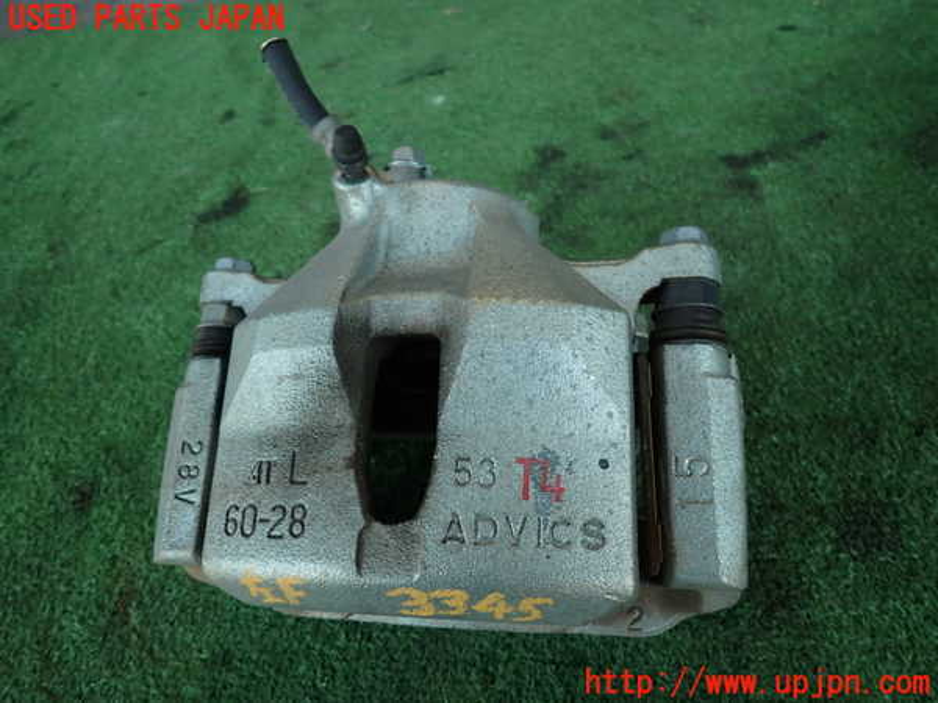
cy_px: 352
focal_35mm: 25
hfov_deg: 69.4
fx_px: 677
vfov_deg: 54.9
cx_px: 469
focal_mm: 4.5
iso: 100
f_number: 2
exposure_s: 1/100
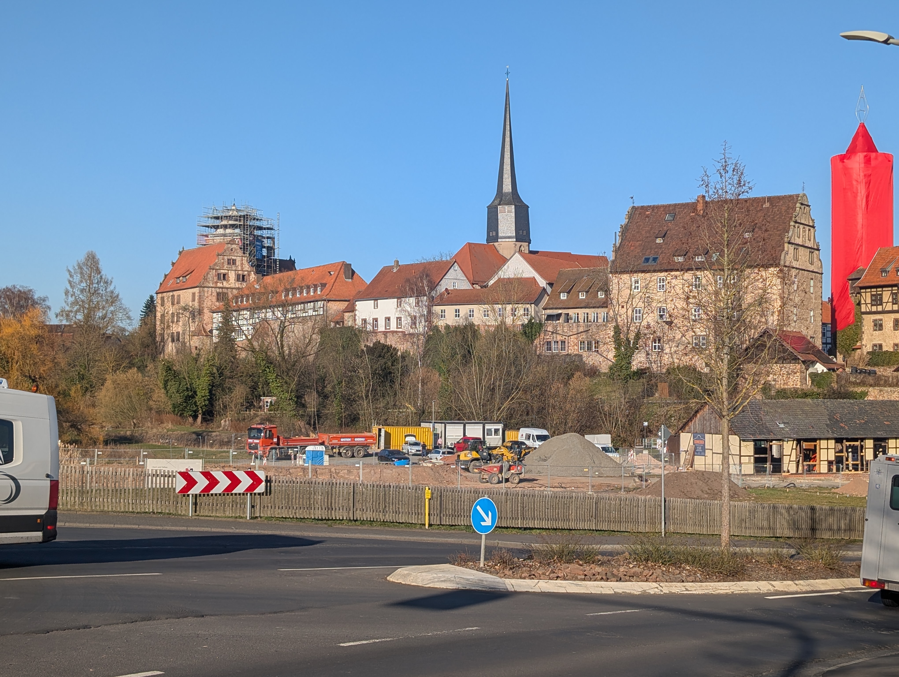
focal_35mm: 49
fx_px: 1274
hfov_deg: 38.9
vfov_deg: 29.7
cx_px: 450
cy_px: 338
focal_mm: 6.9
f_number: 1.68
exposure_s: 1/1233
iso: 19
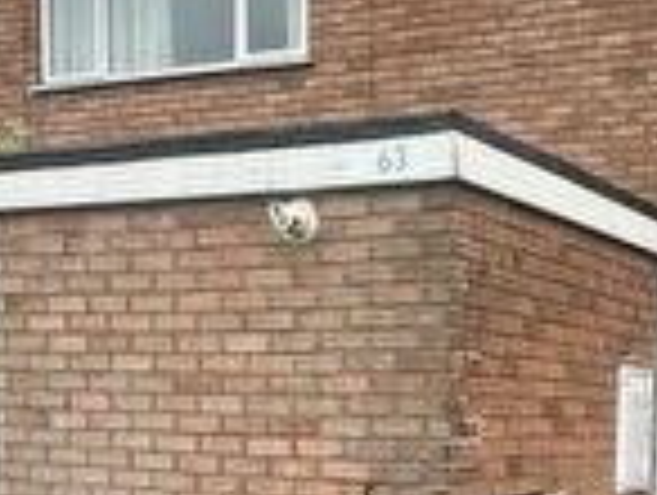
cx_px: 549
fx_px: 1274
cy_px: 542
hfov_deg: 28.2
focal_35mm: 67
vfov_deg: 20.9
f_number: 2.2
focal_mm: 2.22
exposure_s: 1/315
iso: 40
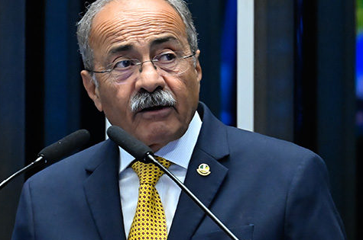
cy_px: 162
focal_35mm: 543
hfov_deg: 3.8
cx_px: 130
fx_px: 5466
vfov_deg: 2.5
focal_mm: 200
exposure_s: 1/80
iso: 6400
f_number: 5.6
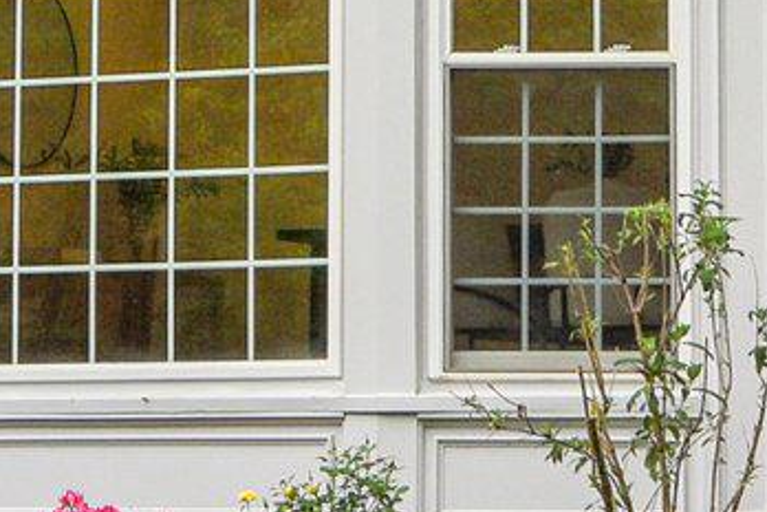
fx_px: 4389
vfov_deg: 6.4
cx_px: 174
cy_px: -729
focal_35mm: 206
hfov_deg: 10.0
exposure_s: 1/320
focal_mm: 35
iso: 400
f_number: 8
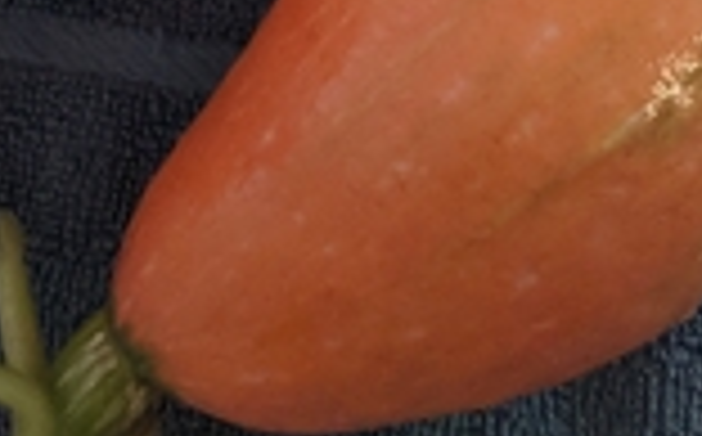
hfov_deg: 15.3
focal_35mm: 136
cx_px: 216
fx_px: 2598
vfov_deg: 7.4
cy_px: -1214
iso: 680
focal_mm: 4.67
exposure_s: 1/30
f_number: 2
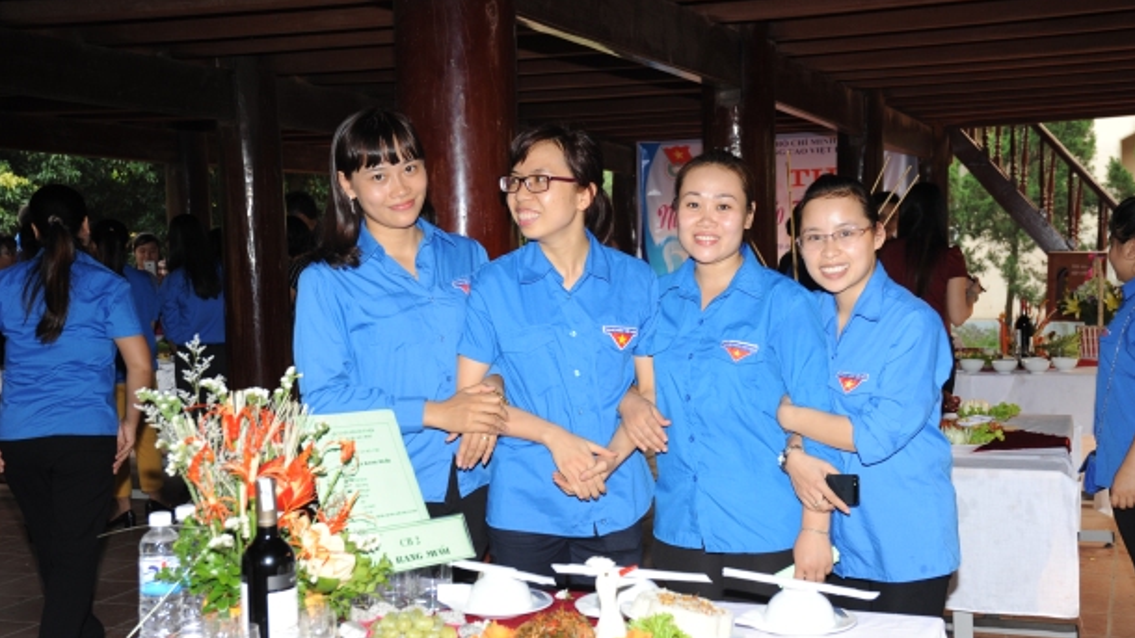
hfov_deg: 42.9
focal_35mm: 48
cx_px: 575
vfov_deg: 24.9
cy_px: 339
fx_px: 1444
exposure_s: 1/60
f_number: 5.6
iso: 500
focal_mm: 45
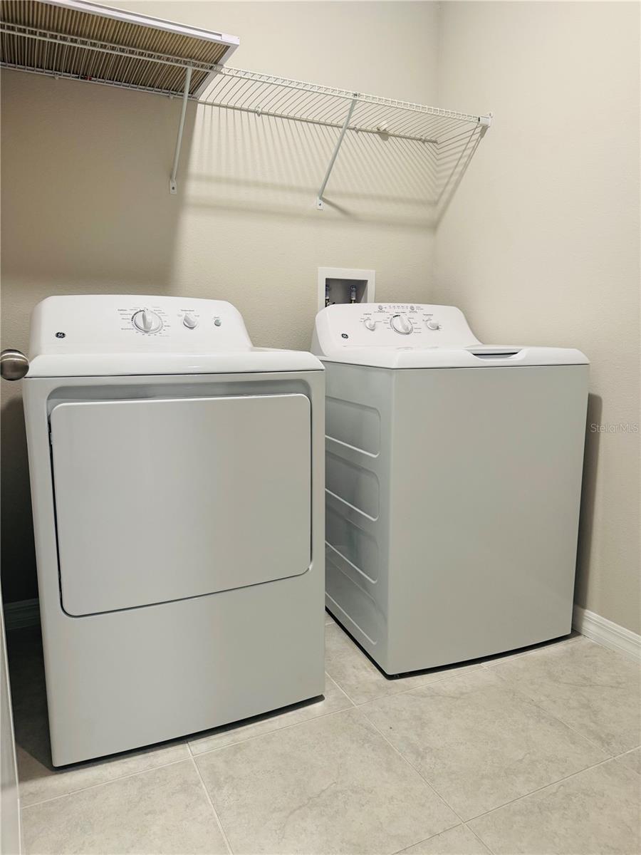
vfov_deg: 71.6
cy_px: 428
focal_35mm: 24
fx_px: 593
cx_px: 320
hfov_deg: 56.8
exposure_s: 1/120
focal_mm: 6.76
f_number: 1.78
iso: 200
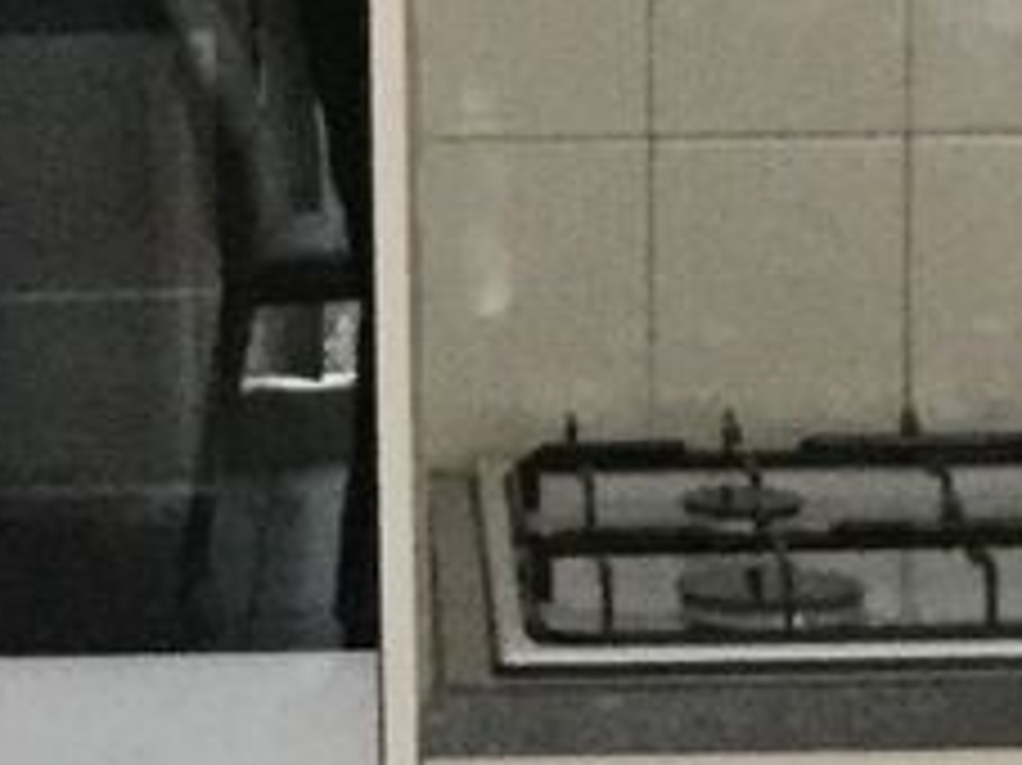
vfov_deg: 7.2
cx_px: 207
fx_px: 6049
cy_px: 430
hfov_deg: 9.6
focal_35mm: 205
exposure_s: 1/17
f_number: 2.4
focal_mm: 3.3
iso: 320
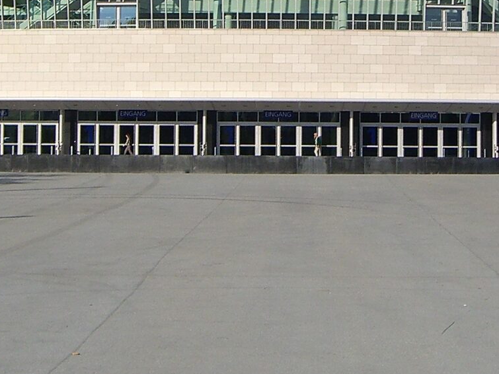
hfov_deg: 12.6
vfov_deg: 9.4
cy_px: -50
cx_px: 332
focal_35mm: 156
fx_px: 2248
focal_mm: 9.5
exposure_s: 1/250
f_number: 8.8
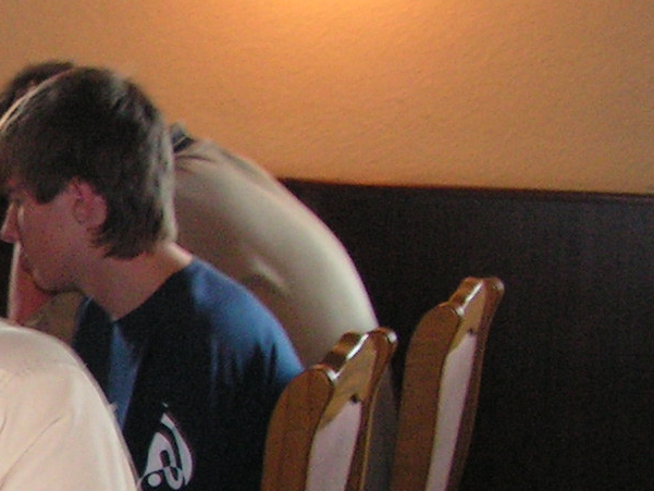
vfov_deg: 11.6
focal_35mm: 126
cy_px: 535
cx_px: -319
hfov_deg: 14.6
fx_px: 2381
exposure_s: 1/40
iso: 200
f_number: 3.2
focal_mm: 6.2
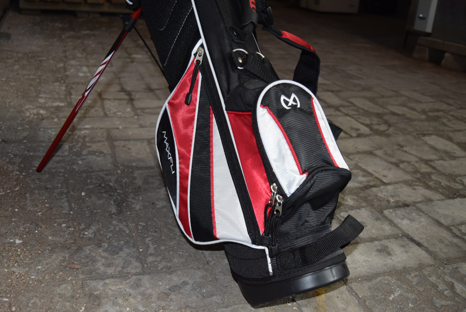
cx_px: 233
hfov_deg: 51.2
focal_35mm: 38
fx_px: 486
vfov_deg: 35.6
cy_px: 156
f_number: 4
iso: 1100
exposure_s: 1/60
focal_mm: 25
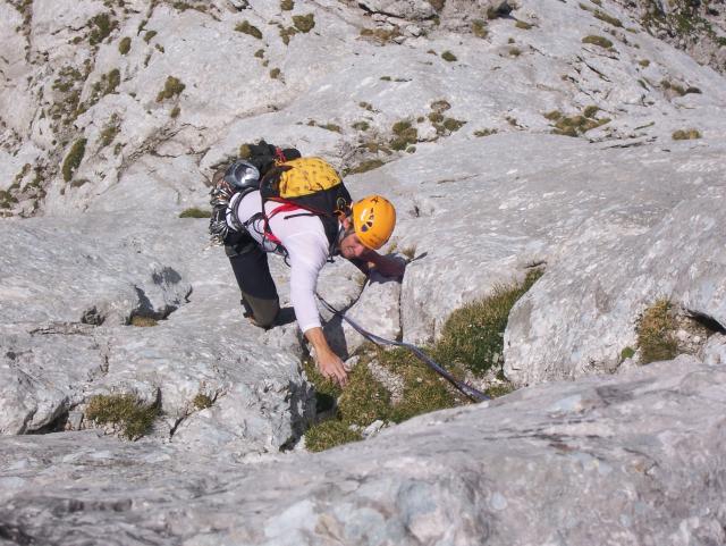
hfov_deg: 18.2
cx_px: 363
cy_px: 273
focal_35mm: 108
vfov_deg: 13.7
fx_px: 2267
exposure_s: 1/500
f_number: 8
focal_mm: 18.1
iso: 80
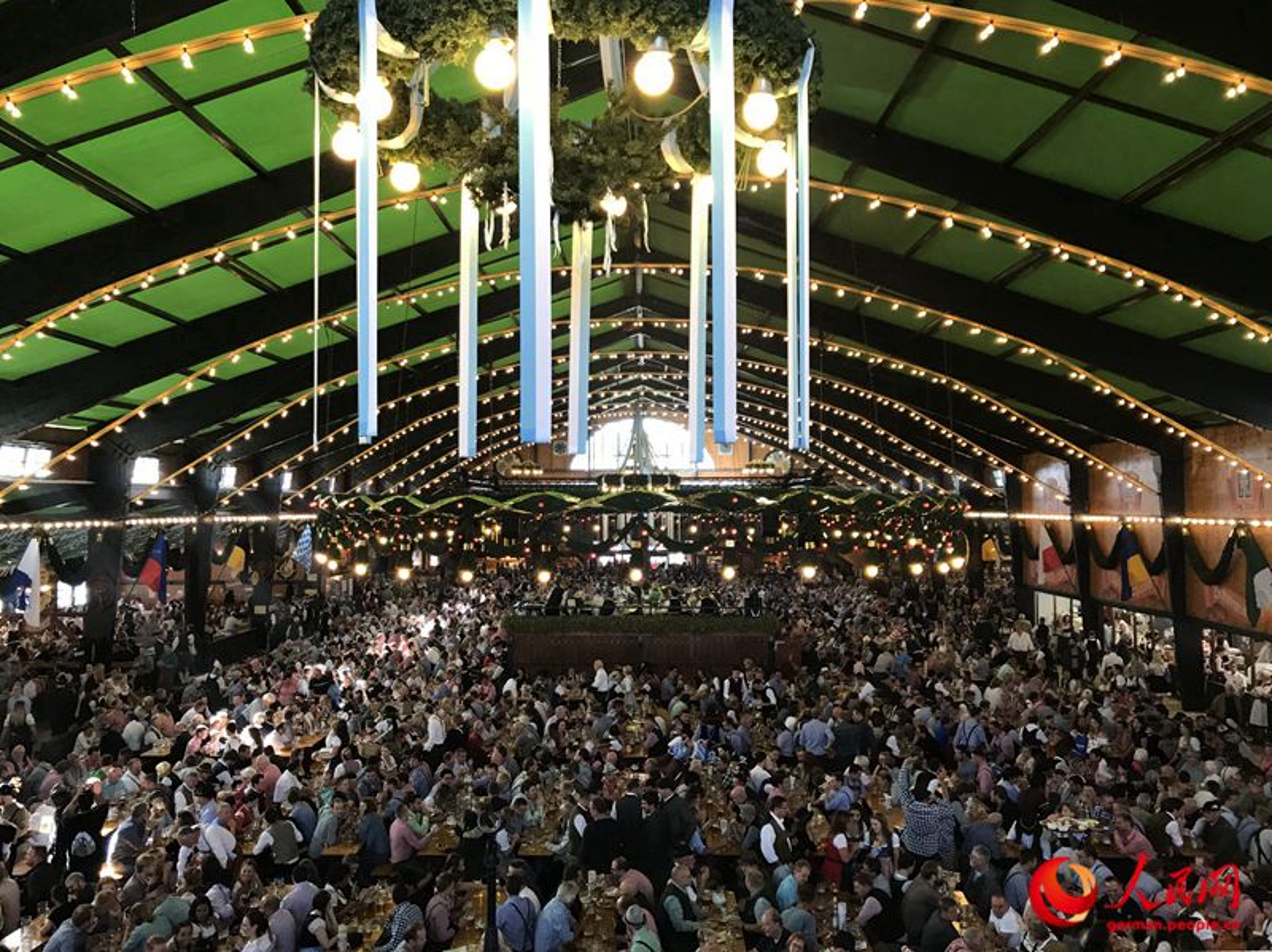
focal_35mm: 28
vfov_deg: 49.7
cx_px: 636
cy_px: 476
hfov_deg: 63.5
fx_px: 1028
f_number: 1.8
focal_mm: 3.99
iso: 40
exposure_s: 1/33
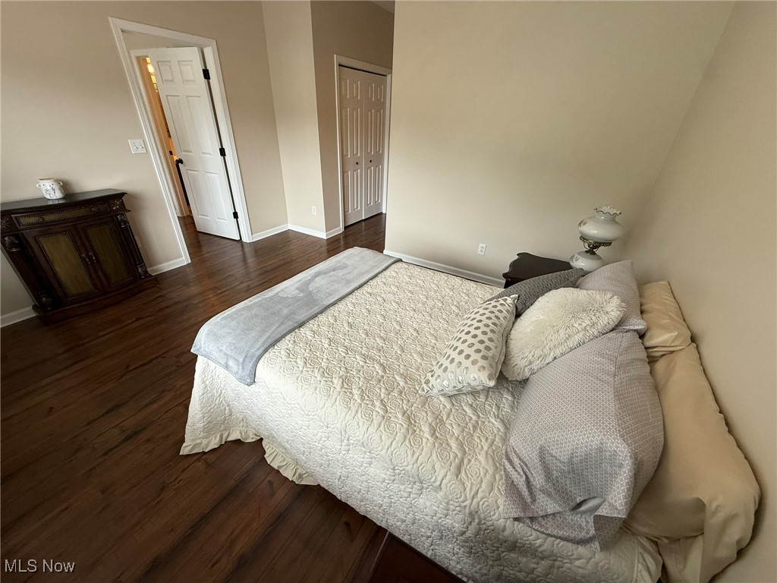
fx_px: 314
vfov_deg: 85.7
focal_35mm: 14
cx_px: 388
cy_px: 292
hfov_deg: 102.1
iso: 160
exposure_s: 1/99
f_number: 2.2
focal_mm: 2.22
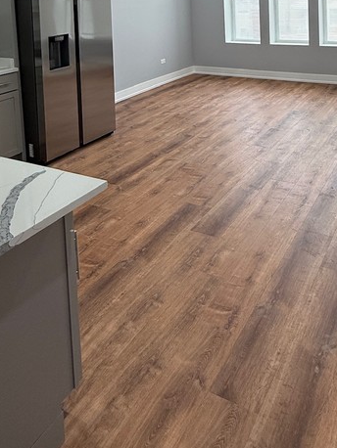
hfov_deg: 42.2
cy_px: 13
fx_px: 428
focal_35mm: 33
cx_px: 233
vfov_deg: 47.2
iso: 80
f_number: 2.2
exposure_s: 1/120
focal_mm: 2.22
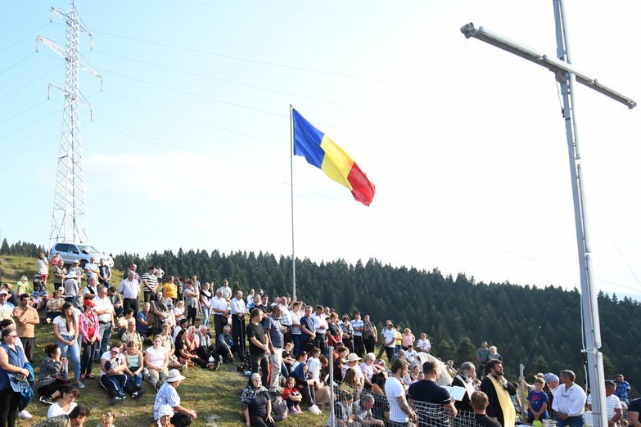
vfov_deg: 54.1
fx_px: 409
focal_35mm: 23
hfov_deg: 74.7
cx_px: 239
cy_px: 281
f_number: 4.5
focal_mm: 10
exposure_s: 1/1000
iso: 640
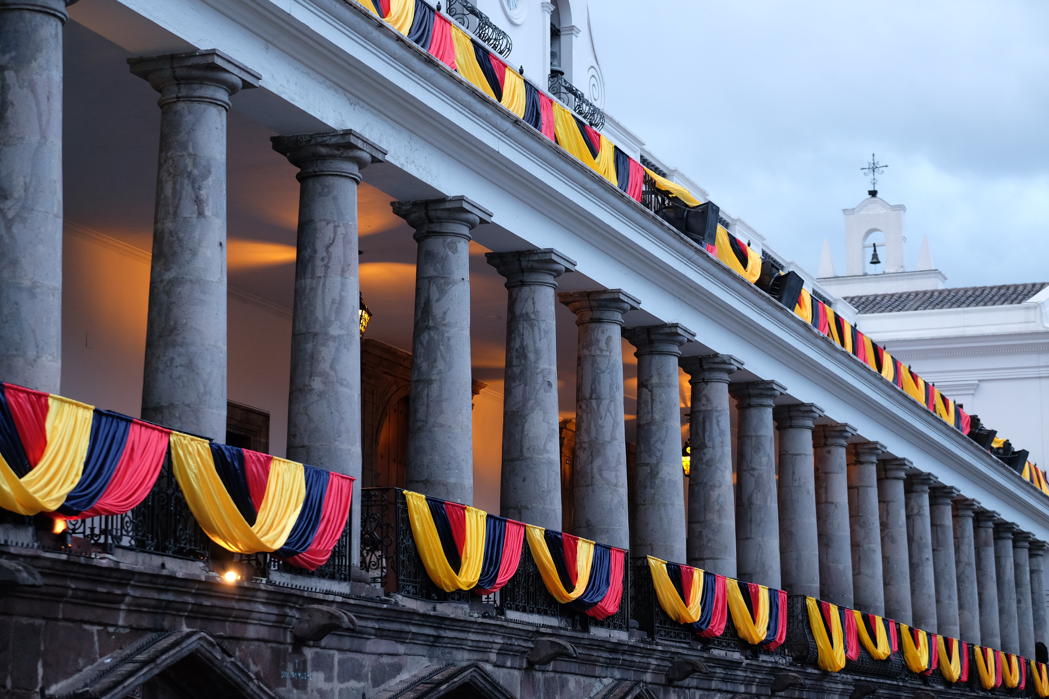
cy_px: 350
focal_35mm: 75
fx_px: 2185
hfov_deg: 27.0
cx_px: 524
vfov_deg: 18.2
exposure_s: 1/40
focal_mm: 50
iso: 800
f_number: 2.8
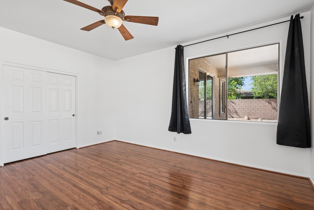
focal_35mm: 18
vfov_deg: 68.9
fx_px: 153
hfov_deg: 91.6
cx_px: 157
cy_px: 105
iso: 320
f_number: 8
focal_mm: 17.5
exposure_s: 1/80
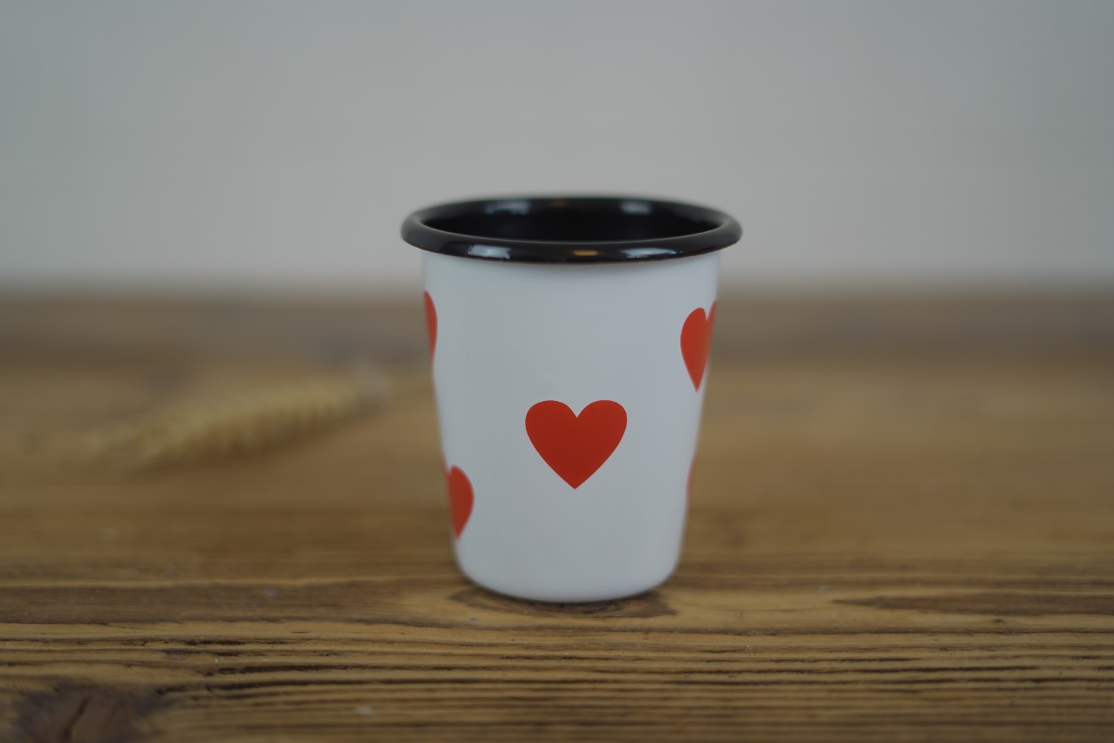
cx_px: 557
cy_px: 372
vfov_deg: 27.0
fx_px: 1547
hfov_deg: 39.6
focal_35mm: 50
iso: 200
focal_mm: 50
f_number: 1.8
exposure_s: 1/250
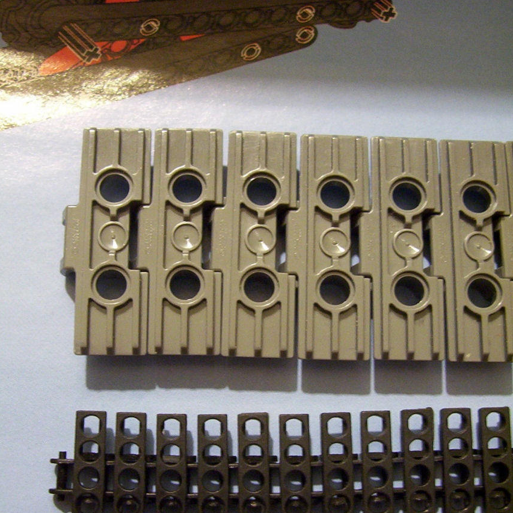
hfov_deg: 33.4
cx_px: 258
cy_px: 325
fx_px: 855
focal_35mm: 51
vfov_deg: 33.2
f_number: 2.73
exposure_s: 1/8.42
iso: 200
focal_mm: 5.77
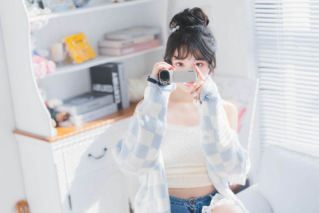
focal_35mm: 70
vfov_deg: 19.5
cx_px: 160
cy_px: 106
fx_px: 620
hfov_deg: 28.8
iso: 100
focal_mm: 70
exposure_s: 1/400
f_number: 2
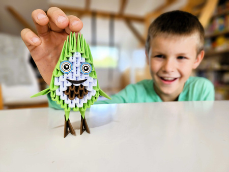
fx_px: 152
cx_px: 114
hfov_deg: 73.9
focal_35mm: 23
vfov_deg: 58.9
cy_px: 86
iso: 80
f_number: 1.8
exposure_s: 1/100
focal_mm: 5.4
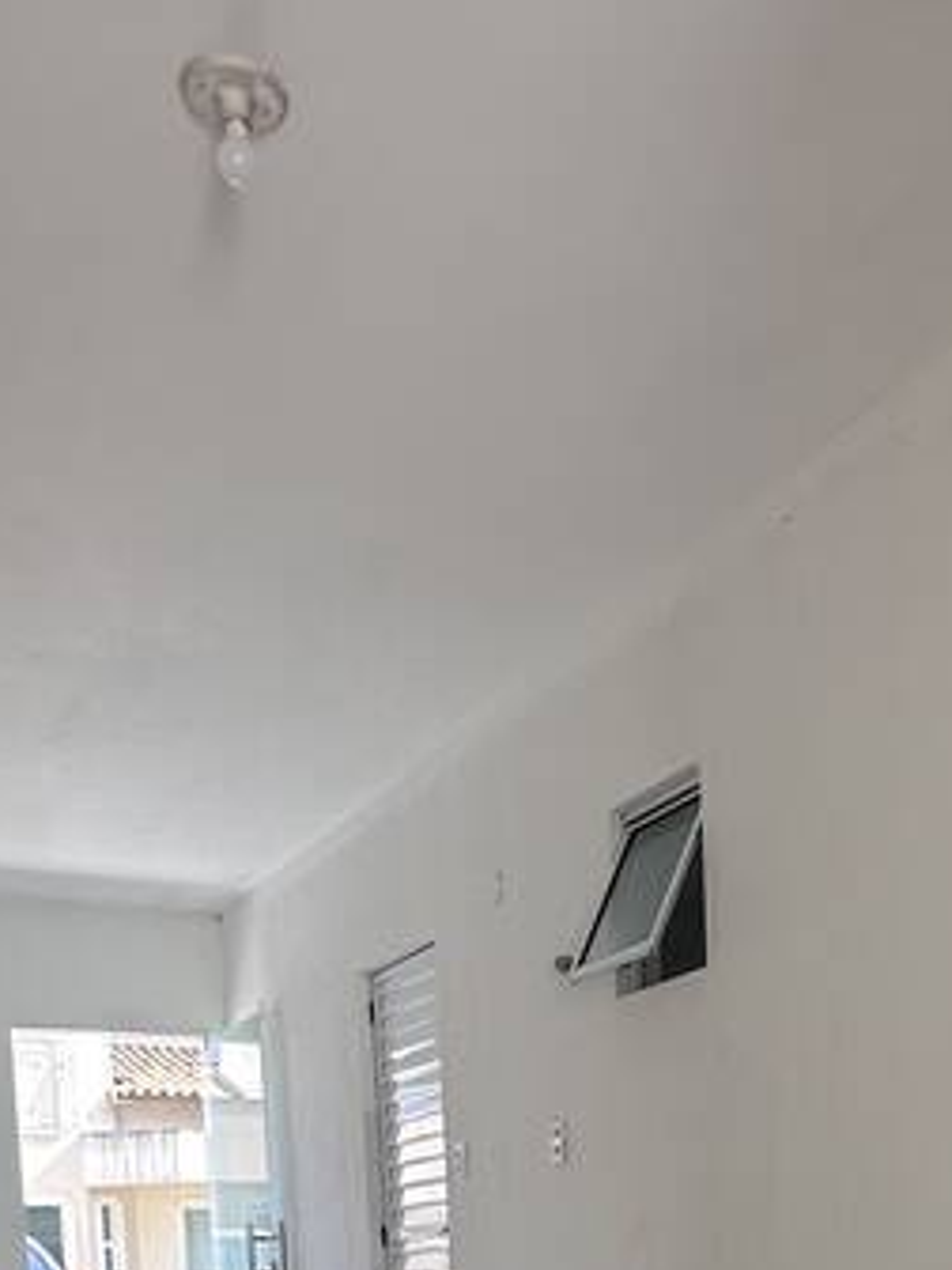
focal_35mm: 45
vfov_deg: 35.4
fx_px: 1650
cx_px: 786
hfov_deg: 31.2
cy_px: 1429
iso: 40
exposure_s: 1/185
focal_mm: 2.22
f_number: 2.2
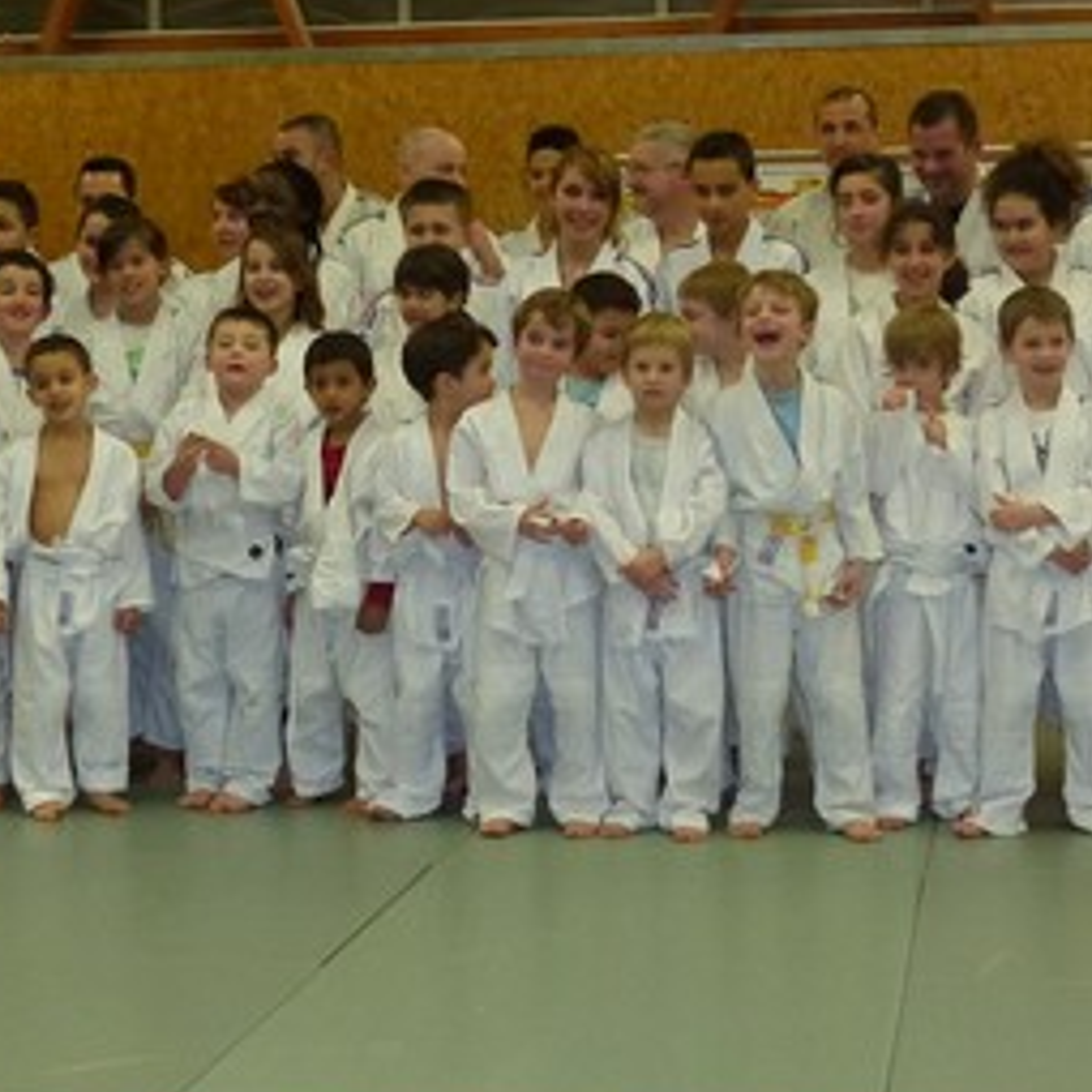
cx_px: 535
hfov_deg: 21.4
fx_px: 2891
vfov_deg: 21.3
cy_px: 394
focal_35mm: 81
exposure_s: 1/60
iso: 400
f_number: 2.8
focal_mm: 7
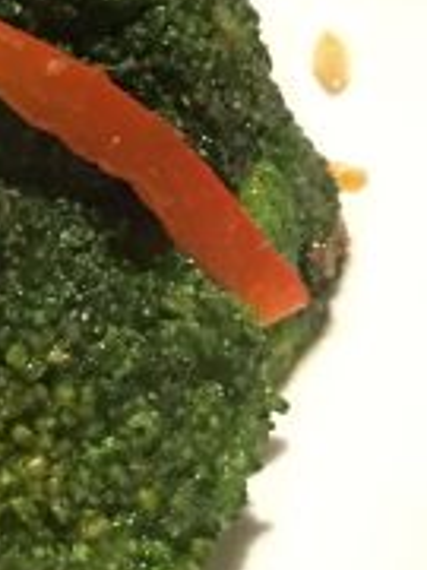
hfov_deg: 12.0
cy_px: -57
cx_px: -362
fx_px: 1859
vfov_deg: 16.9
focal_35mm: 113
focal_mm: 4.15
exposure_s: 1/4
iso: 100
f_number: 2.2
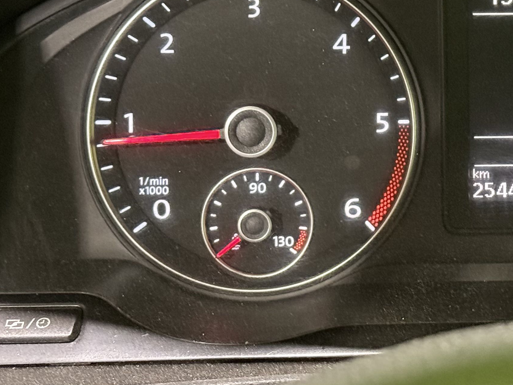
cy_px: 115
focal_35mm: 114
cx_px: 538
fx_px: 1689
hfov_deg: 16.8
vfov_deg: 13.0
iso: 800
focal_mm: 6.76
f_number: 1.78
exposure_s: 1/28
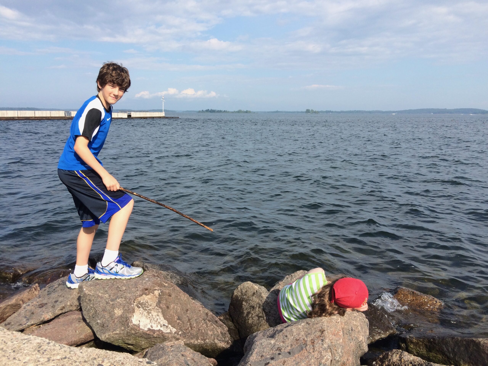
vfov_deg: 48.2
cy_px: 183
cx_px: 244
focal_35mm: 29
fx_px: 409
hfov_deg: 61.7
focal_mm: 4.15
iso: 32
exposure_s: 1/1580
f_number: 2.2
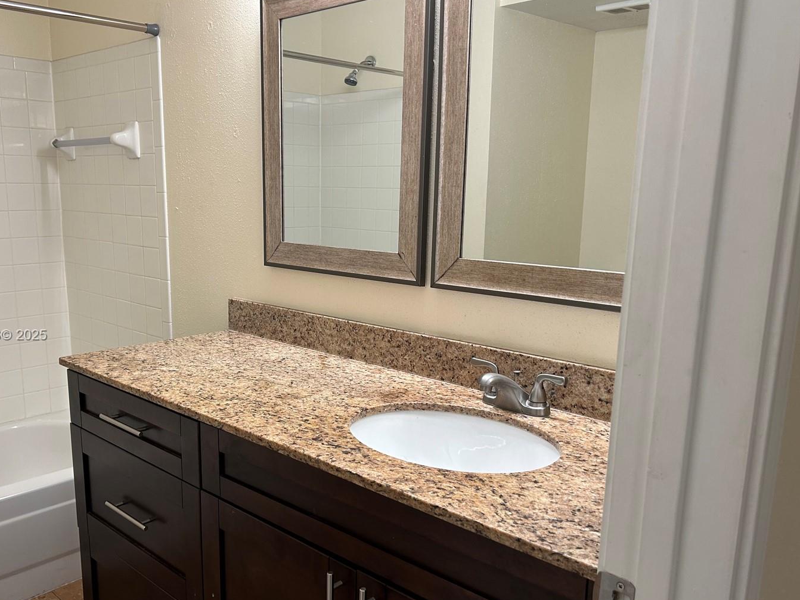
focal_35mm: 31
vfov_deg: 45.3
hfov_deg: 58.1
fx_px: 716
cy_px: 336
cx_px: 338
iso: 80
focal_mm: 5.7
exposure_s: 1/60
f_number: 1.5
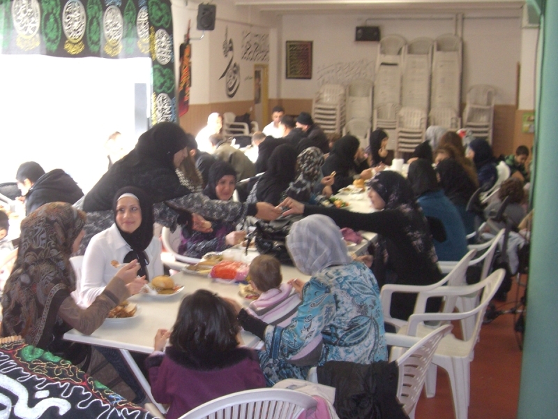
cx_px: 279
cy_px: 210
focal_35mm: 38
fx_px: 613
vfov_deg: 37.7
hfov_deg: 49.0
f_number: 2.7
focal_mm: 6.2
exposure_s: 1/60
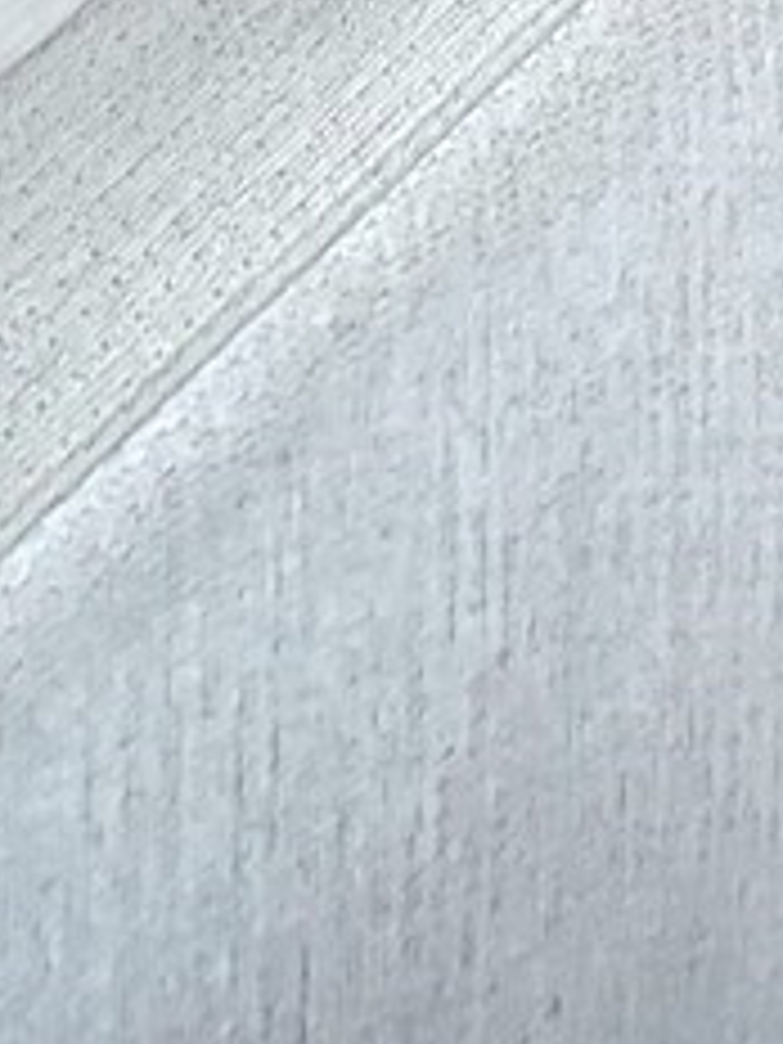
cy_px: -2264
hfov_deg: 15.0
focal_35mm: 86
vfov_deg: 10.8
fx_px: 2594
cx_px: 1395
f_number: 2.2
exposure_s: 1/33.4
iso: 320
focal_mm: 2.2
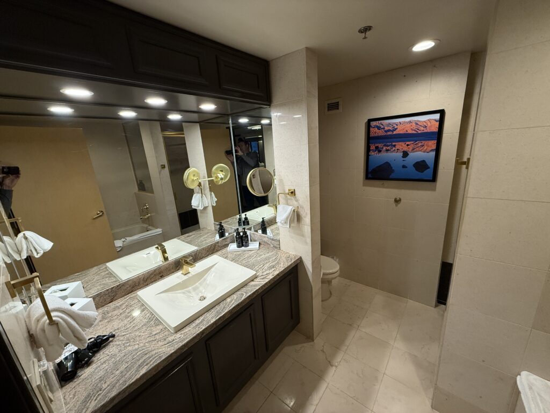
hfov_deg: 102.1
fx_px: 222
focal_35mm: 14
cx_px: 275
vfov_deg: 85.7
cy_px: 206
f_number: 2.2
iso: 250
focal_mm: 2.22
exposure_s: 1/120
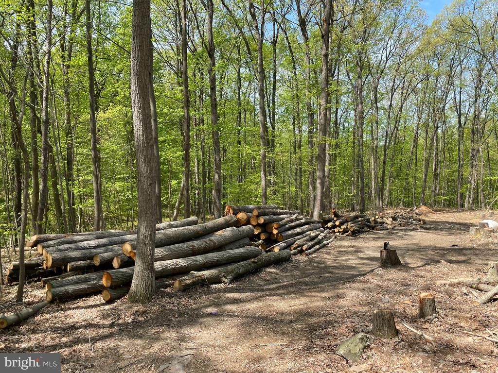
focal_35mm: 26
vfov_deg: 53.1
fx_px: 374
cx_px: 249
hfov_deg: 67.3
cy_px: 186
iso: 32
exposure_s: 1/963
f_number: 1.6
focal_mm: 4.2
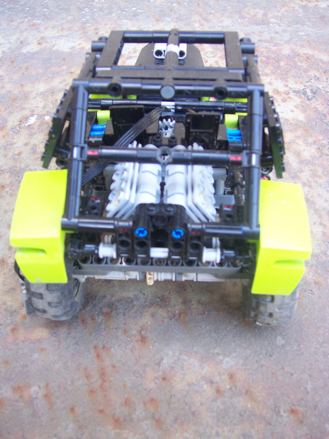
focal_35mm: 36
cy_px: 220
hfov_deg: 39.7
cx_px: 164
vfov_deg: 51.4
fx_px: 456
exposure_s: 1/30
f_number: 3
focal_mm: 6
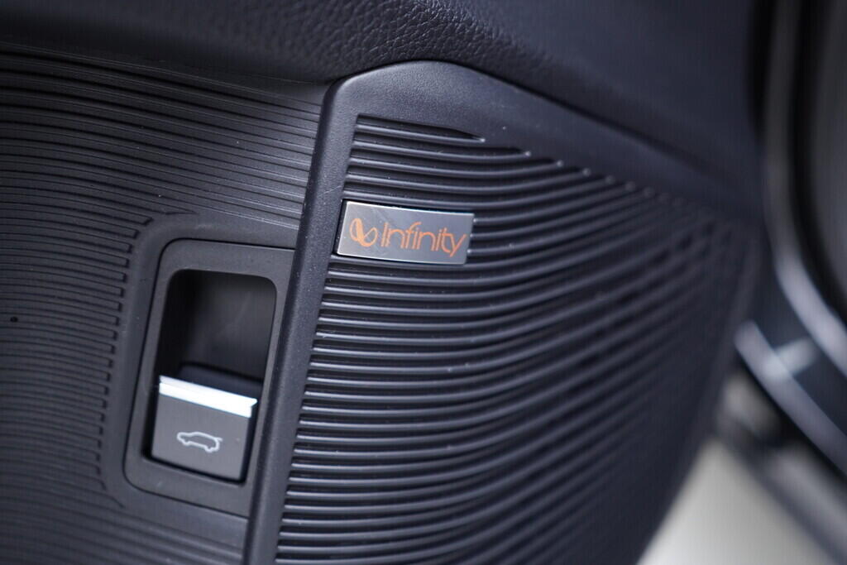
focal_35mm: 36
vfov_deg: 36.9
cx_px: 424
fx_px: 847
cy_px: 282
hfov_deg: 53.1
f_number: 2.8
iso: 500
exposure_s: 1/40
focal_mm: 24
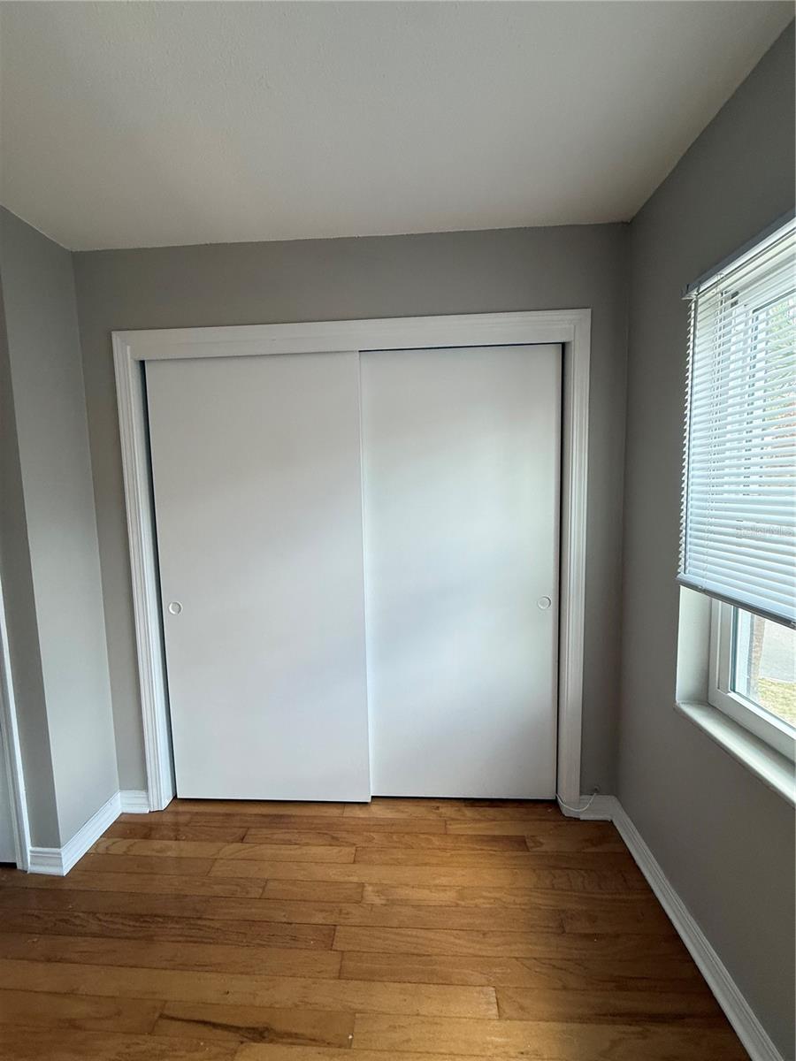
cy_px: 530
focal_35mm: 14
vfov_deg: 102.1
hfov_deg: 85.7
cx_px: 398
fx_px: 429
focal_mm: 2.22
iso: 125
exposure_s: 1/120
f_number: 2.2
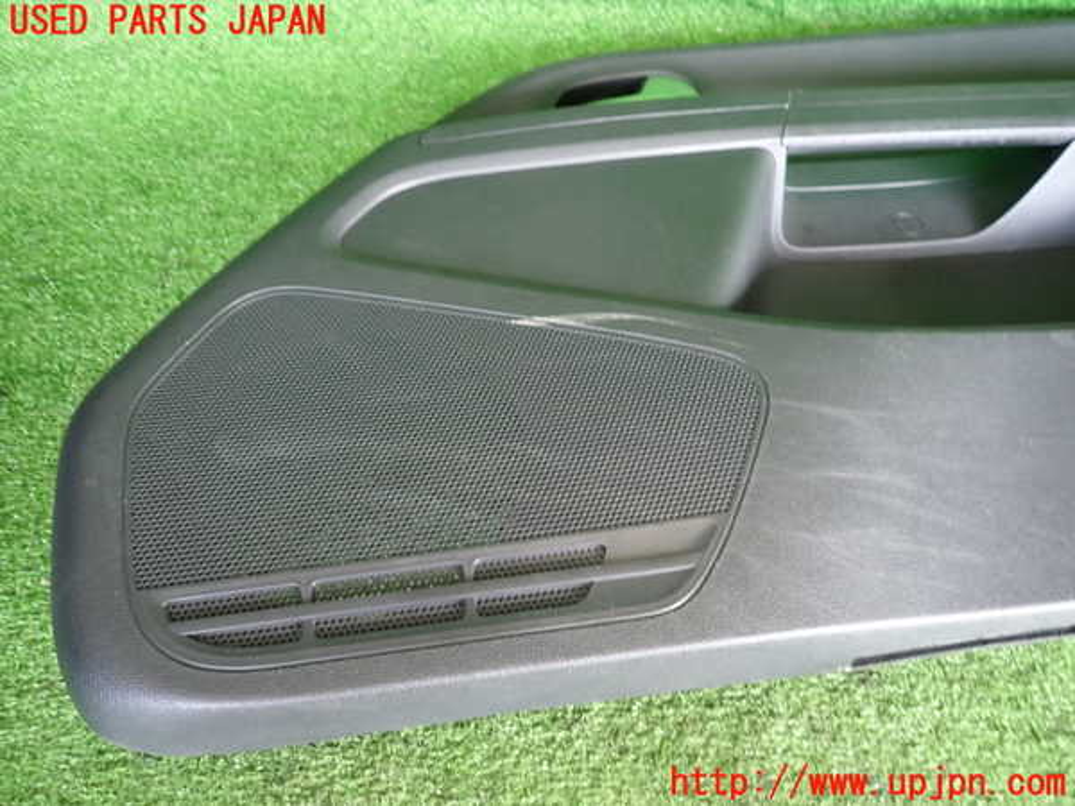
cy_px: 403
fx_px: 776
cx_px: 538
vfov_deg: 54.9
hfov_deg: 69.4
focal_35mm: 25
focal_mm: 4.5
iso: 200
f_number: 2
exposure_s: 1/30
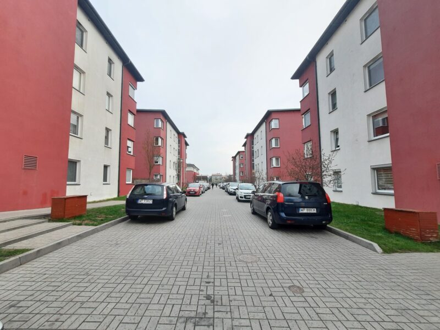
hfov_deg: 106.2
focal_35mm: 13
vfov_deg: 89.9
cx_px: 220
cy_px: 165
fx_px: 165
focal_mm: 1.74
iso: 50
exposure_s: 1/50
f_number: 2.2
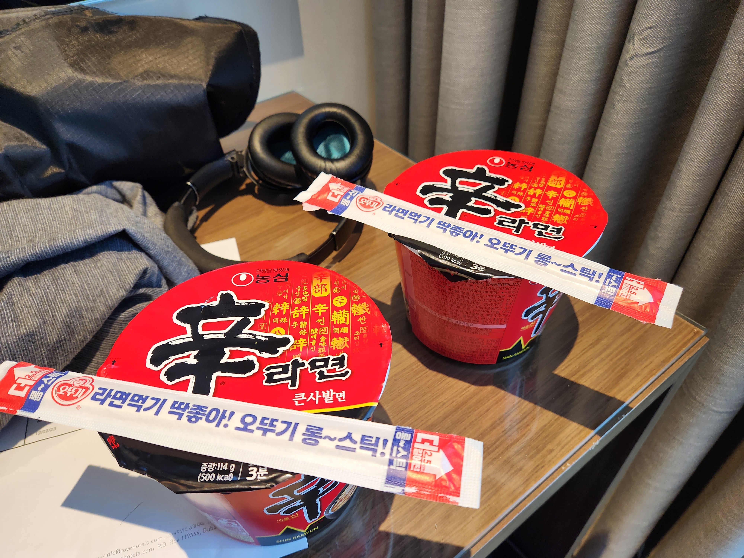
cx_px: 372
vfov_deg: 58.9
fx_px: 494
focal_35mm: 23
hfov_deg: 73.9
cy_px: 279
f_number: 1.8
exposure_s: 1/120
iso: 250
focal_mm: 5.4
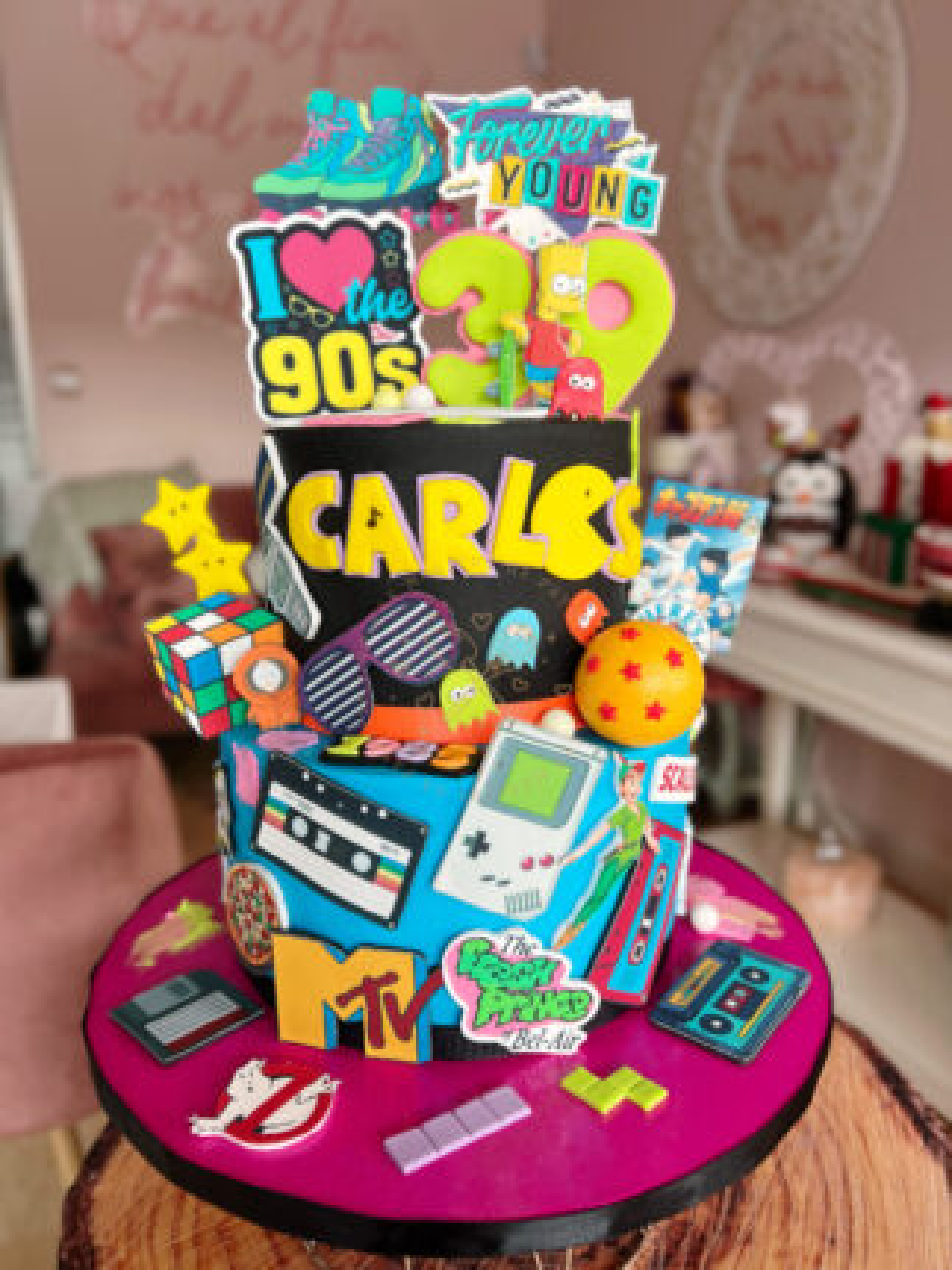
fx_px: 954
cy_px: 635
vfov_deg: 67.3
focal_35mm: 26
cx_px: 476
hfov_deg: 53.0
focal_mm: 5.7
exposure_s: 1/177
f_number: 1.5
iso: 40
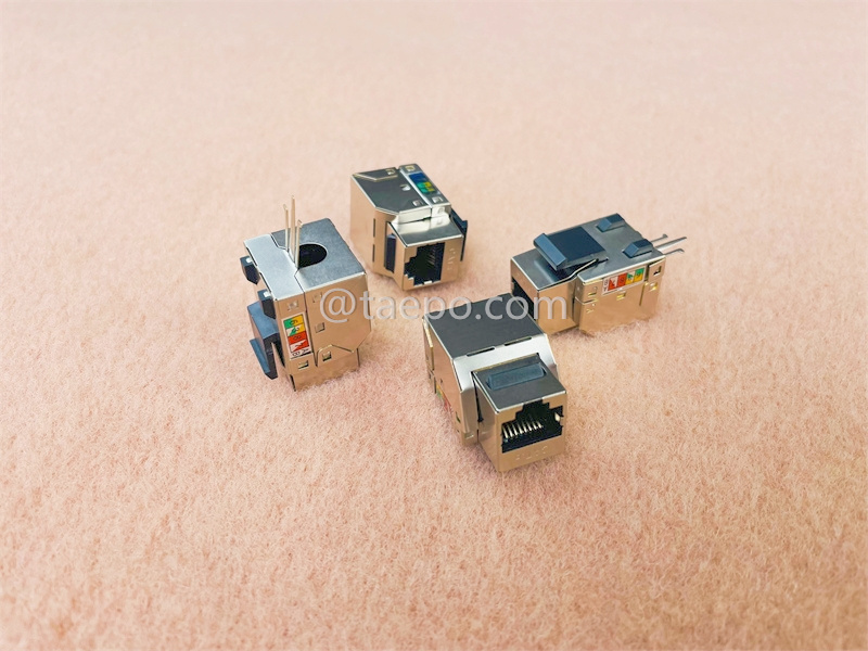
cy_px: 326
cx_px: 434
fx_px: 652
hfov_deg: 67.3
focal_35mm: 26
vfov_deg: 53.1
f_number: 1.6
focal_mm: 4.2
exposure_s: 1/270
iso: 32
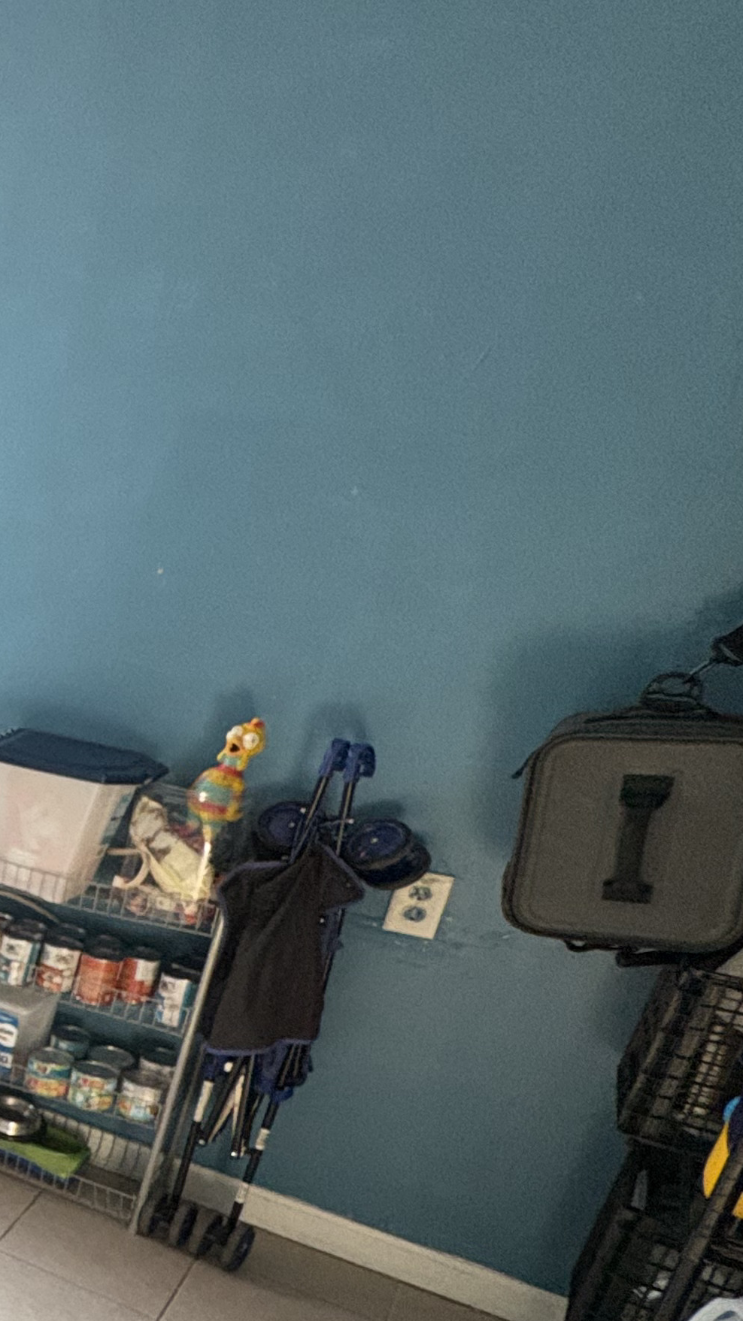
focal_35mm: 35
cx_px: -615
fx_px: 1226
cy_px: 910
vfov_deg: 55.1
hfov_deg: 21.3
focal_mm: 2.22
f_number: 2.2
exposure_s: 1/60
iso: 500
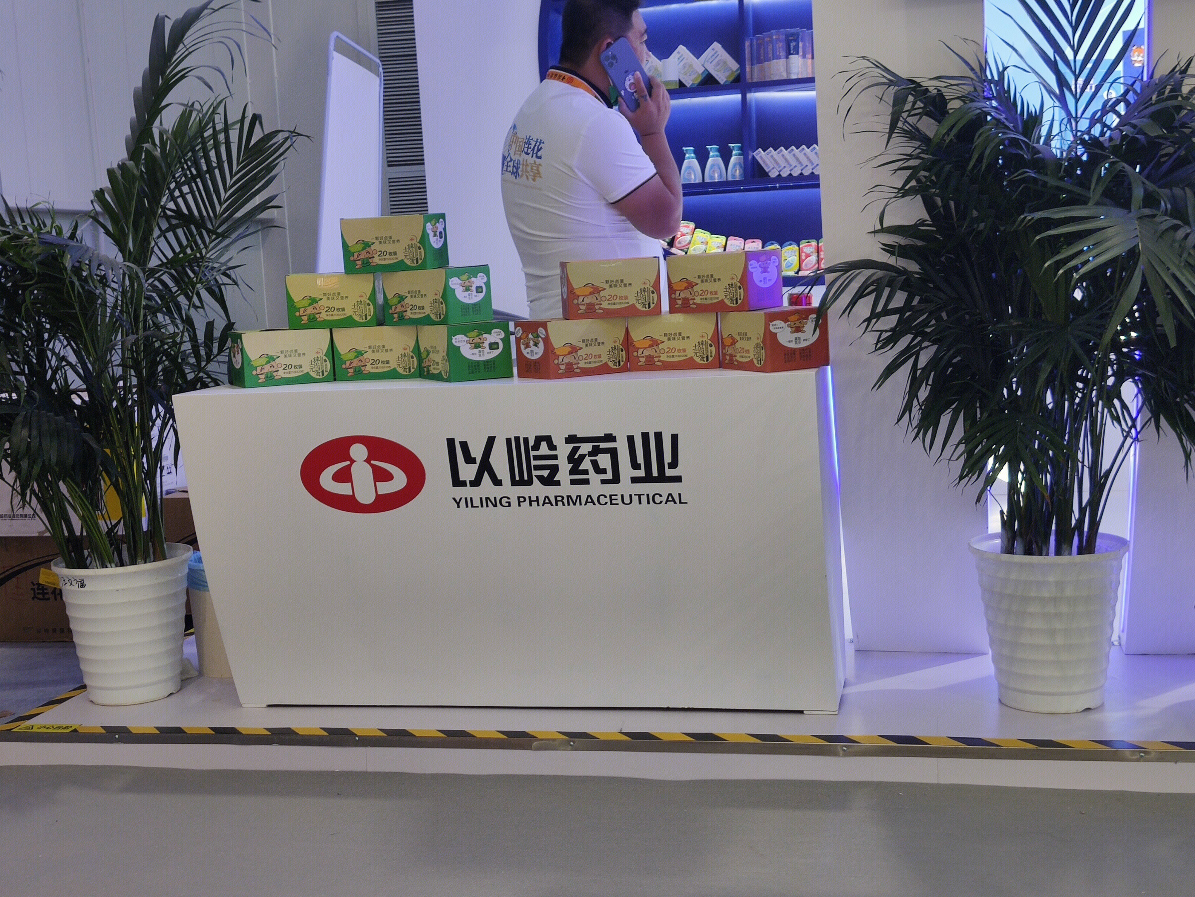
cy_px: 448
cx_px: 598
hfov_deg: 43.9
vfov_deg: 33.6
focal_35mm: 43
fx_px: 1484
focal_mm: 4.75
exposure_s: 1/100
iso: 174
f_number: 1.75
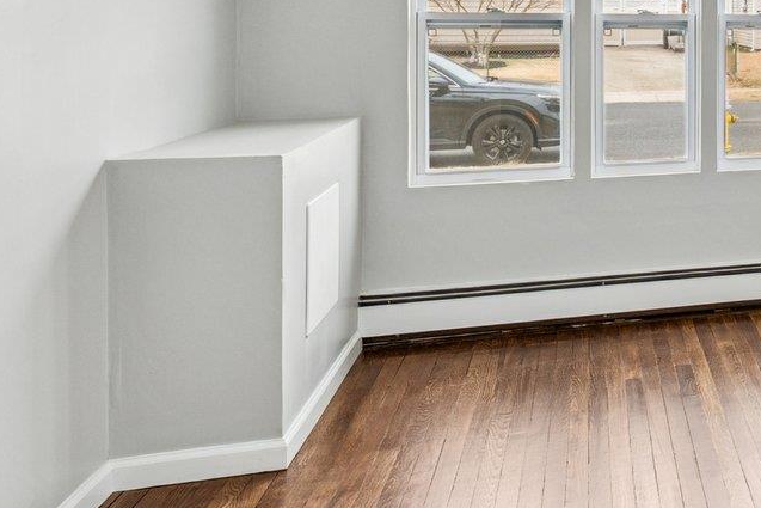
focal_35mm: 45
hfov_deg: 32.4
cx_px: 998
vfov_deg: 28.3
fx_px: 951
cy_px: 15
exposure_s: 1/25
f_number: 6.3
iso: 500
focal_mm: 14
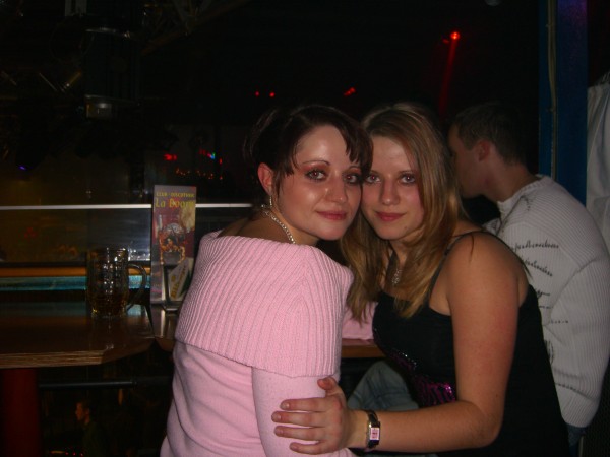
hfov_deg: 49.0
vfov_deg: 37.7
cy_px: 228
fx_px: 670
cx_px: 305
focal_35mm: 38
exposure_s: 1/60
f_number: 2.8
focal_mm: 7.9
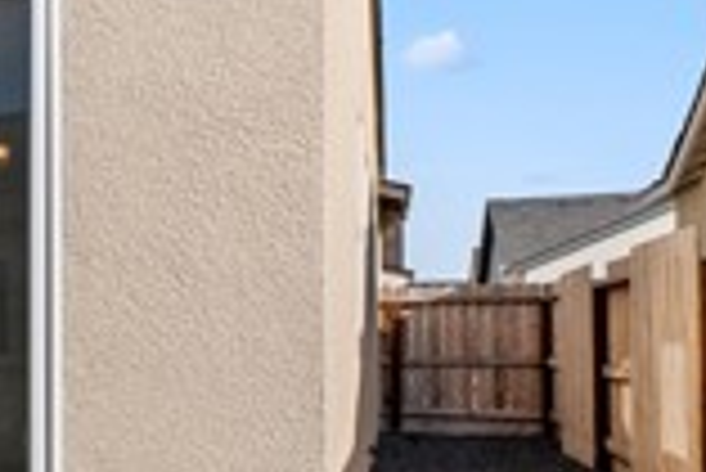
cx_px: -630
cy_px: 288
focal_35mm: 57
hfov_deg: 20.7
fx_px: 1119
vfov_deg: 23.8
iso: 250
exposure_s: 1/320
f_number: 9
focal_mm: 14
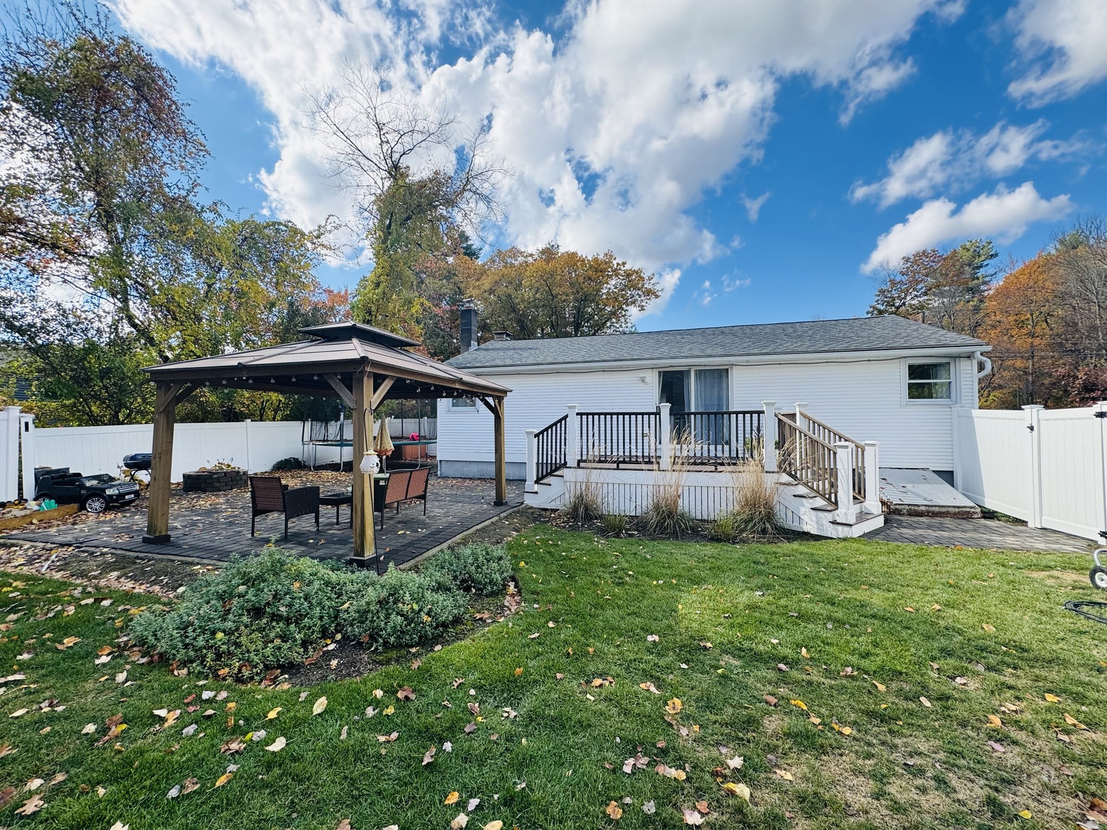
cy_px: 415
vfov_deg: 85.7
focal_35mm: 14
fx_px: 448
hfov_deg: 102.1
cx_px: 554
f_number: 2.2
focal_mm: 2.22
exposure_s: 1/840
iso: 50
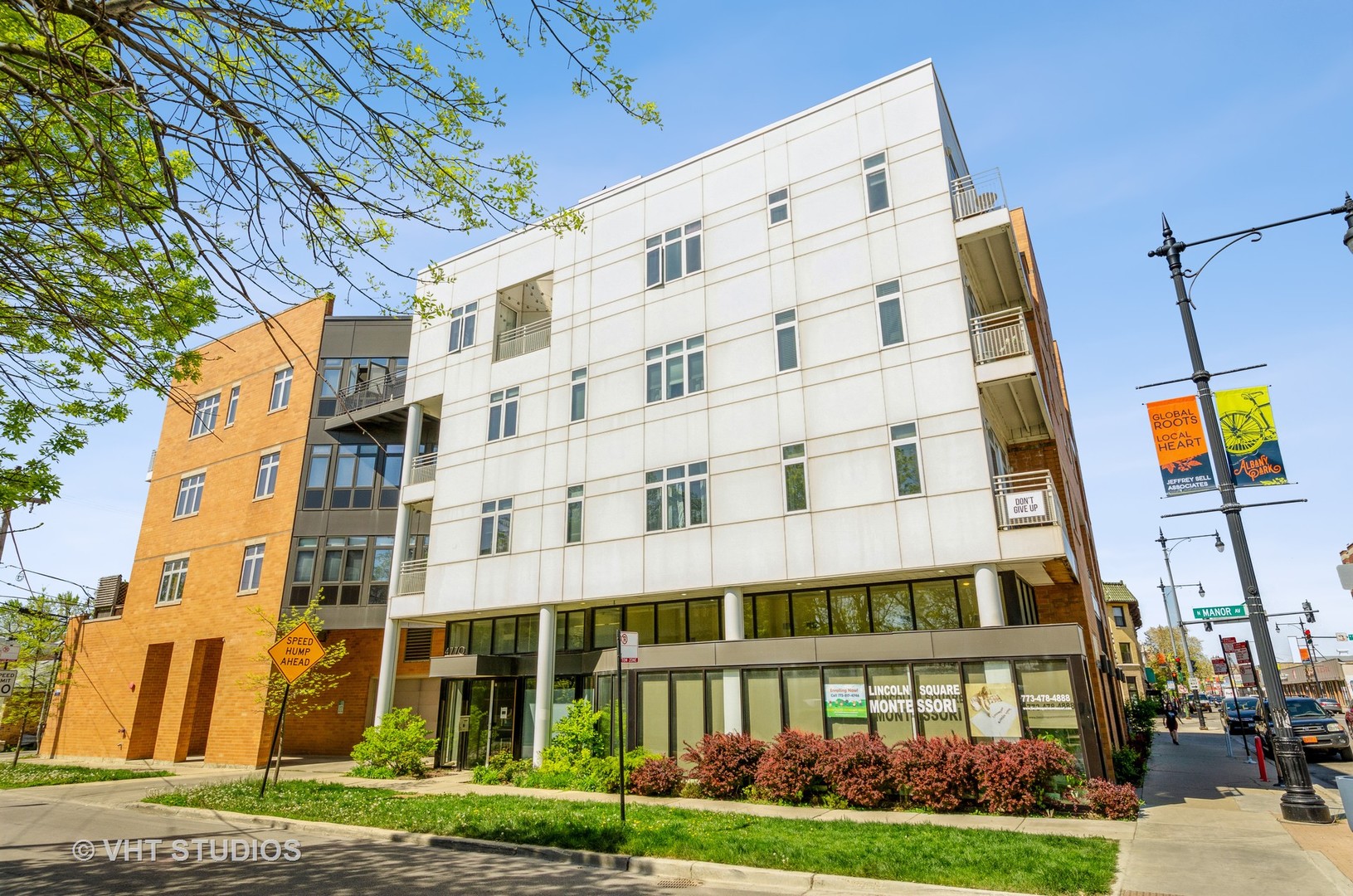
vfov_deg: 63.0
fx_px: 731
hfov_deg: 85.5
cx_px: 676
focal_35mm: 20
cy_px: 448
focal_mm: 13
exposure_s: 1/400
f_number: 8
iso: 200
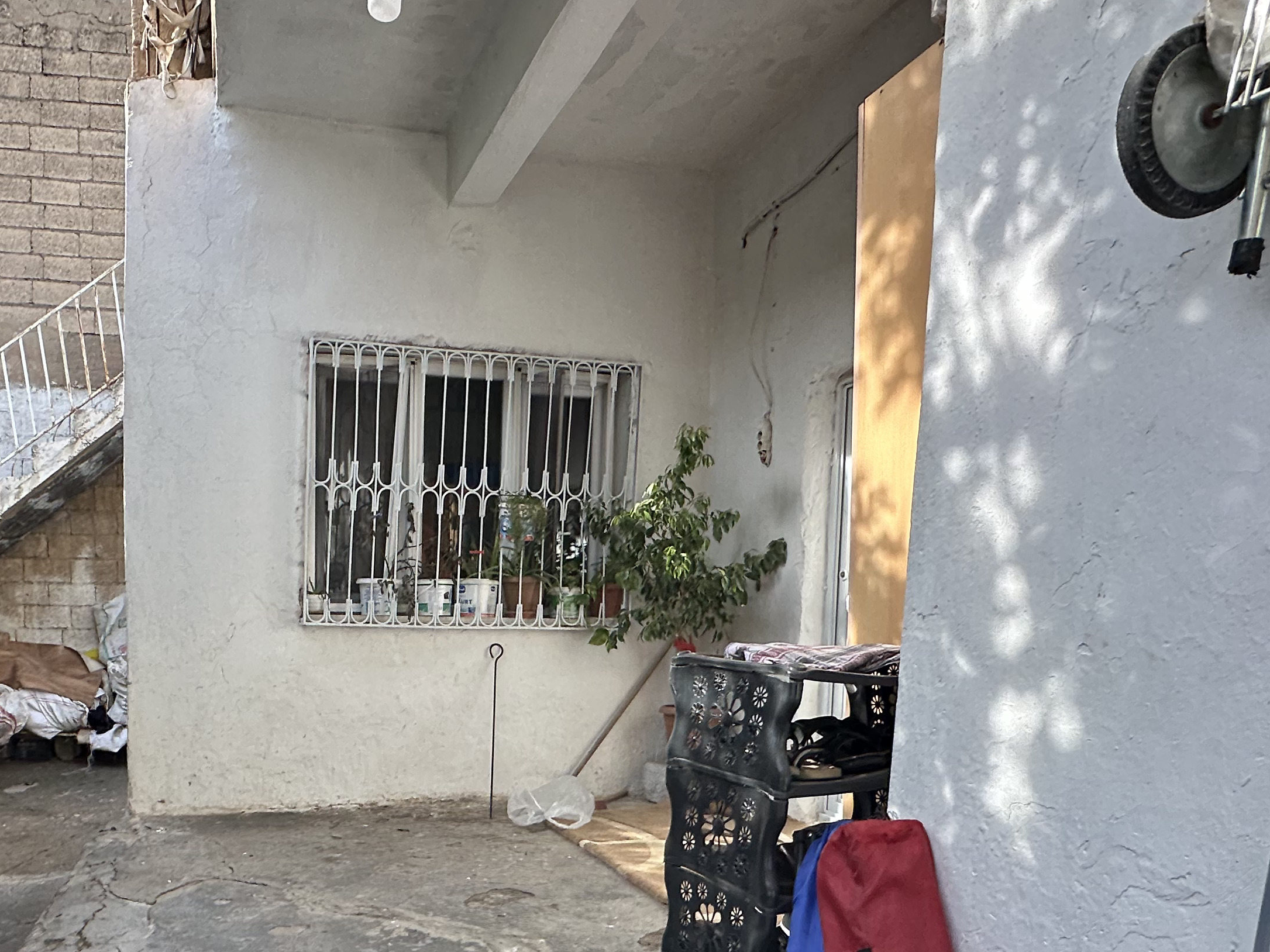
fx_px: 954
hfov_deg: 65.6
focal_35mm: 26
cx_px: 428
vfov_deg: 51.1
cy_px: 697
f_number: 2.2
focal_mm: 2.22
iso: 40
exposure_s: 1/245
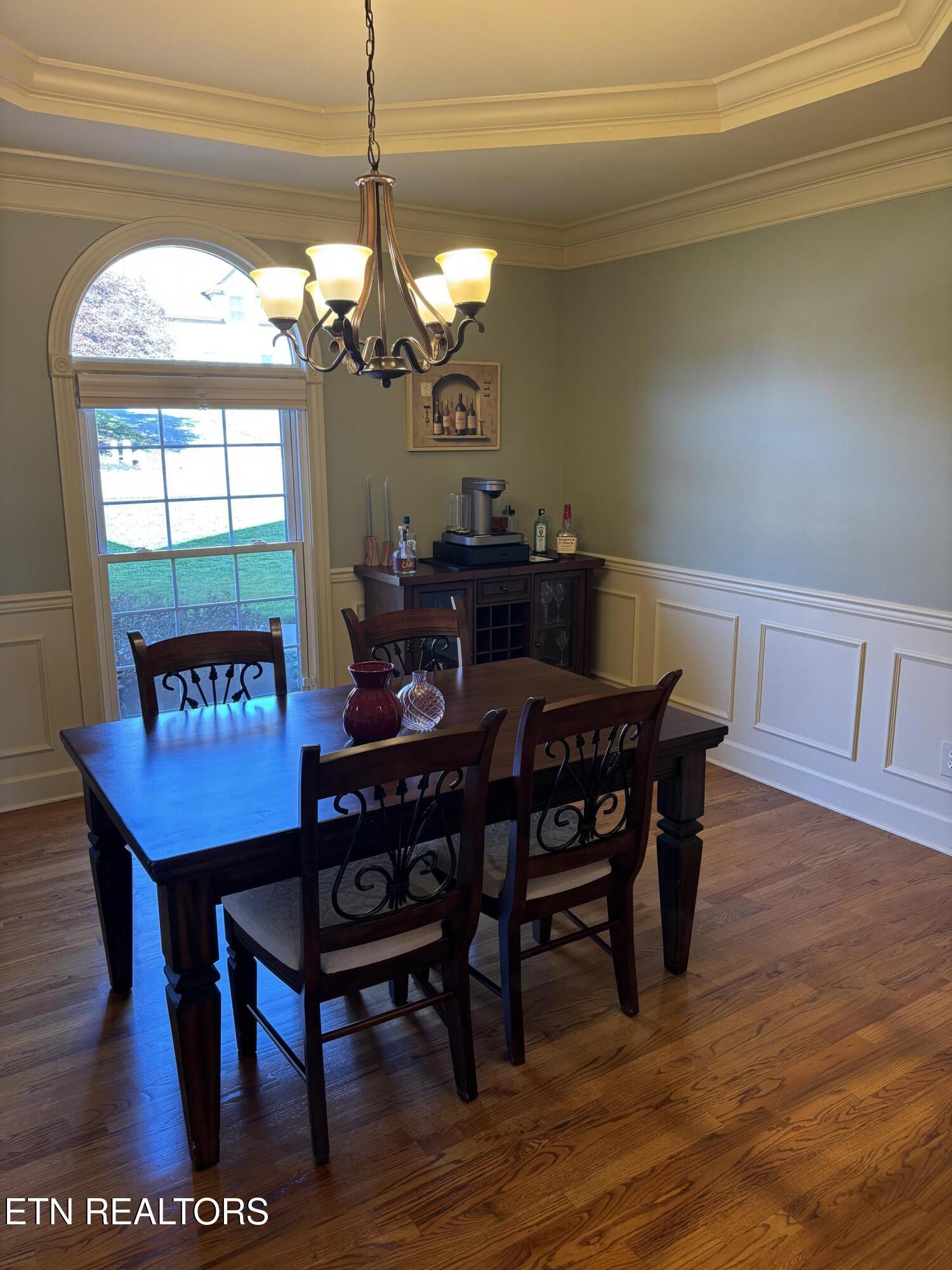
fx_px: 953
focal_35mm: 26
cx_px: 476
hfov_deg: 53.1
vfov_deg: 67.3
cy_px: 635
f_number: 1.6
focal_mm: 5.96
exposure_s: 1/60
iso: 125
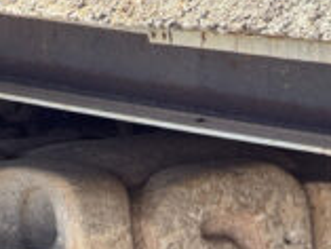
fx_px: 4383
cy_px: 411
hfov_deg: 4.3
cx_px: 108
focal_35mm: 458
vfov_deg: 3.2
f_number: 2.8
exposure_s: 1/161
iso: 50
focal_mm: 15.7
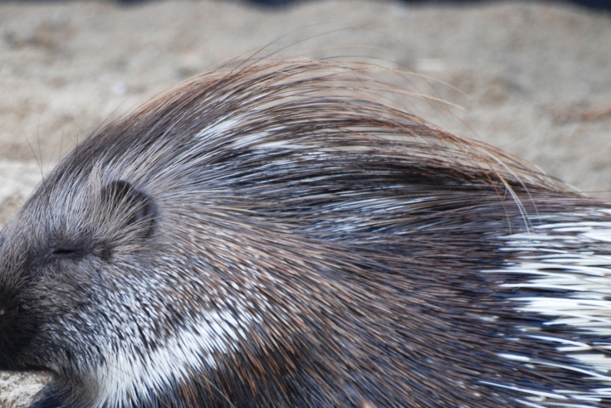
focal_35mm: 626
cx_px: 238
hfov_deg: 3.3
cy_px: 262
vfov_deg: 2.2
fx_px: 10633
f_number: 5.6
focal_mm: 300
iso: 400
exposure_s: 1/160
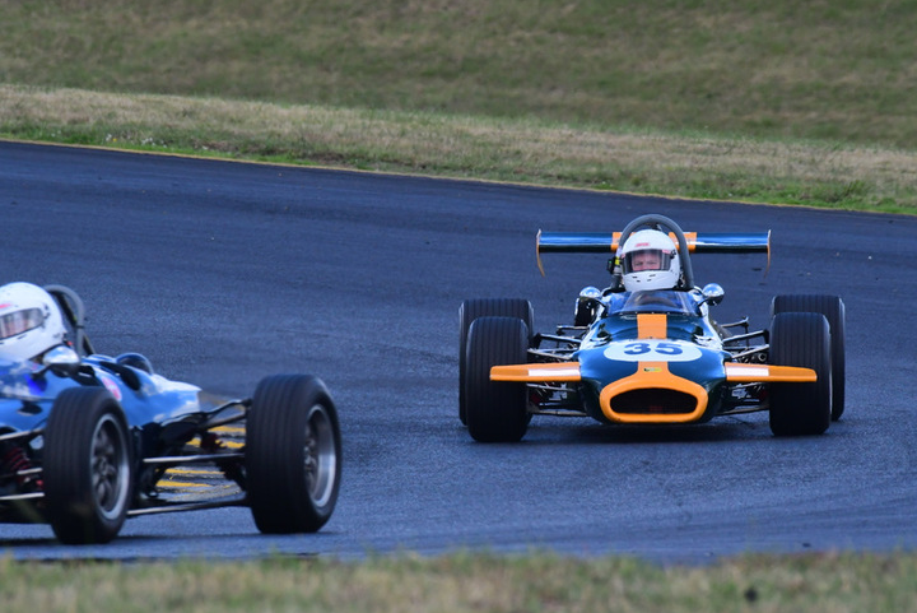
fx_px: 21230
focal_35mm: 833
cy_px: 275
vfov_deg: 1.7
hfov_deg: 2.5
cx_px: 479
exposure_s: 1/640
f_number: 11
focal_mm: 500
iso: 1000
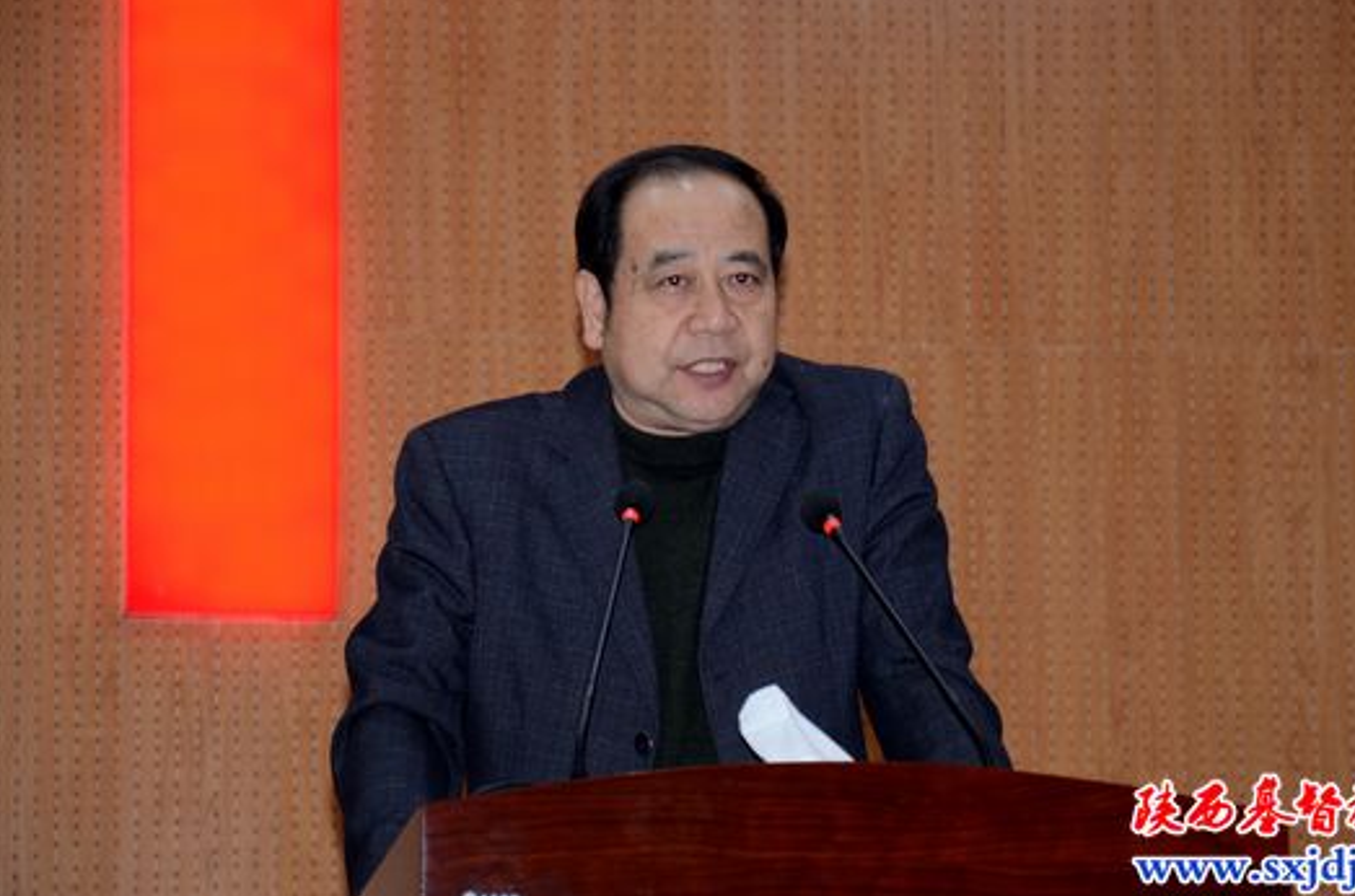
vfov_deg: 7.6
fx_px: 6780
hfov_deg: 11.4
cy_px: 416
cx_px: 707
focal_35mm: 181
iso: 1000
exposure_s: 1/60
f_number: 5.6
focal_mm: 105
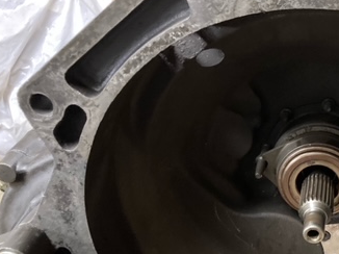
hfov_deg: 32.8
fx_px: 538
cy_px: 222
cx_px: 319
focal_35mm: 55
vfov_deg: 25.8
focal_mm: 3.99
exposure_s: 1/20
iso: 500
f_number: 1.8
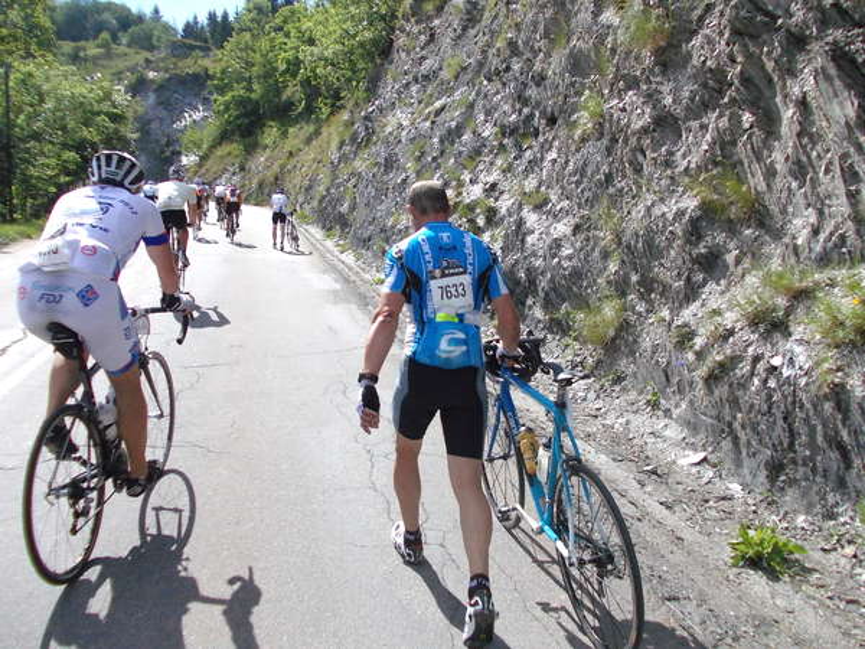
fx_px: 700
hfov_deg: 63.4
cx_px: 432
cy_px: 324
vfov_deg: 49.7
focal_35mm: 28
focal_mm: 4
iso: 80
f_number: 5.4
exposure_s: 1/500
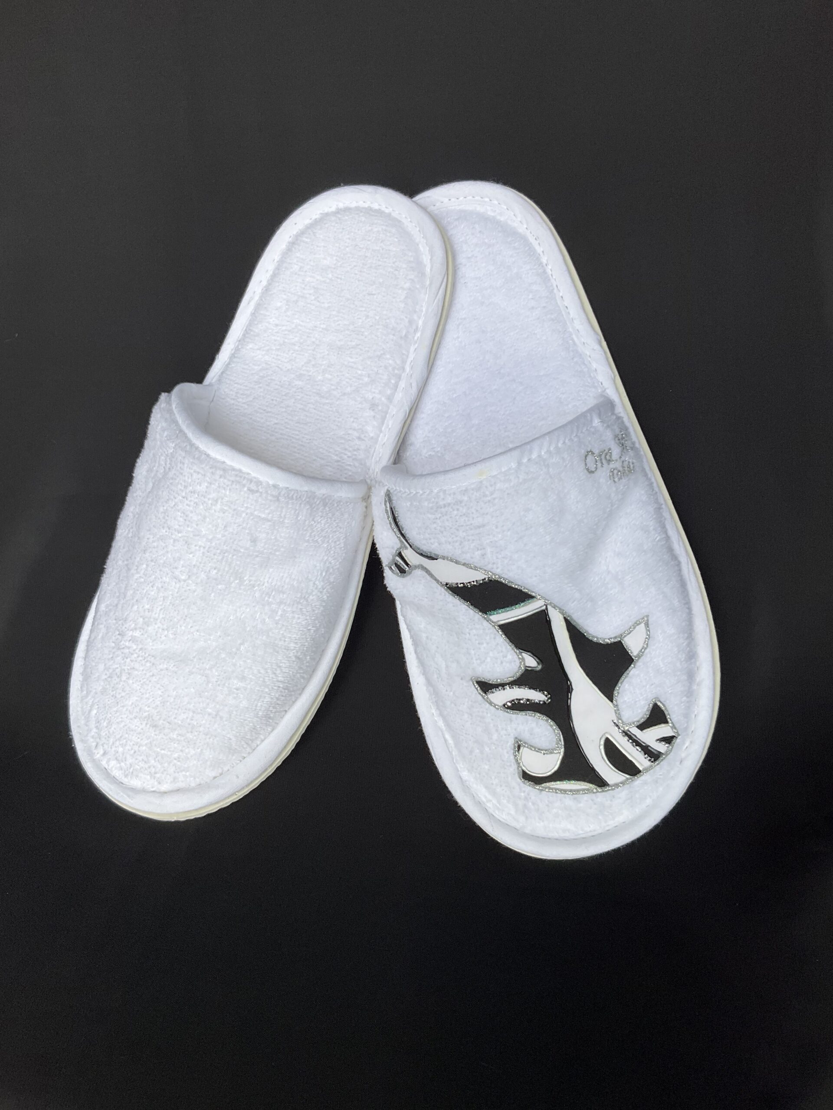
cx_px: 416
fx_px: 930
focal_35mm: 29
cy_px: 555
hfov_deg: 48.2
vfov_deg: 61.7
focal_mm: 3
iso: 25
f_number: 1.8
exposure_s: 1/804
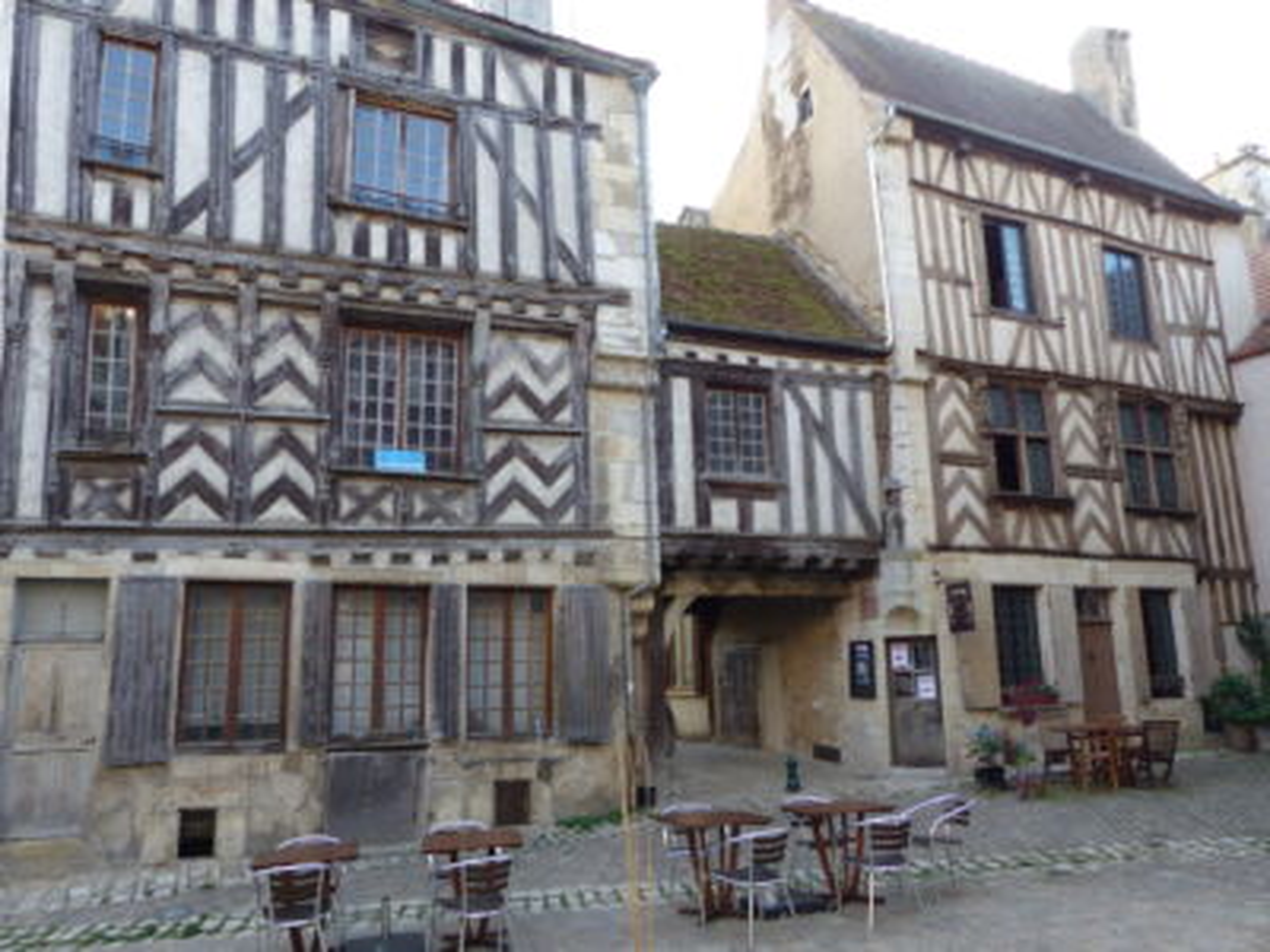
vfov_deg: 53.1
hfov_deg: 67.3
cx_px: 635
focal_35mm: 26
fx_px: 954
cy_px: 476
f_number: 3.2
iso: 100
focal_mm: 4.5
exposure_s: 1/100
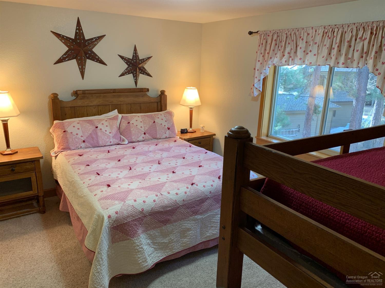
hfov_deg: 67.3
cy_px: 144
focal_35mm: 26
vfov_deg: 53.0
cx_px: 192
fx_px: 289
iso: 80
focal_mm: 4.25
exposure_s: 1/60
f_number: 1.8
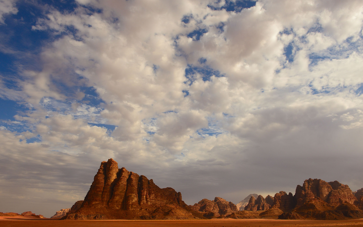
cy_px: 121
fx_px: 247
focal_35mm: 25
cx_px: 185
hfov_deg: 72.5
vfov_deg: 49.2
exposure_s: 1/1600
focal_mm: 24
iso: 400
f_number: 8
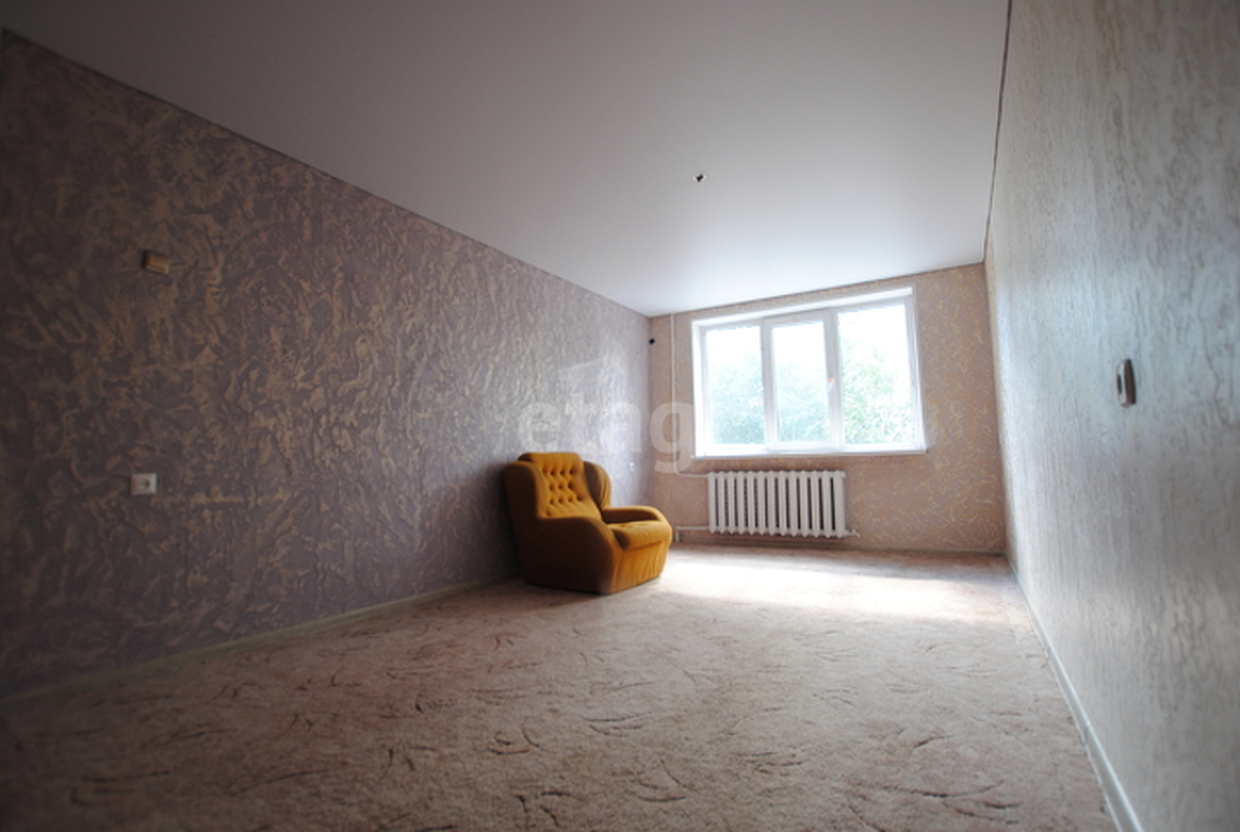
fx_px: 518
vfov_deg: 77.5
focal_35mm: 15
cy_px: 416
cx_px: 620
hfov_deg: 100.3
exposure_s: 1/40
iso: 200
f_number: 3.5
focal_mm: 10
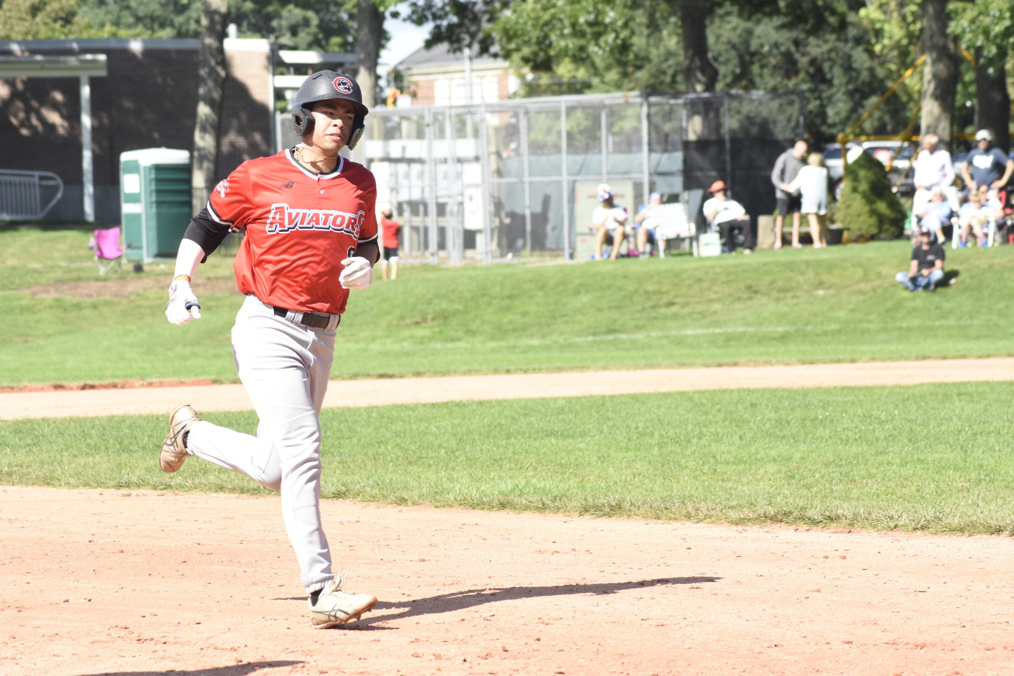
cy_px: 338
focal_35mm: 202
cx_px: 507
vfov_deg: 6.8
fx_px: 5704
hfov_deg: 10.2
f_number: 8
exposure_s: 1/1000
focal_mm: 135
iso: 800
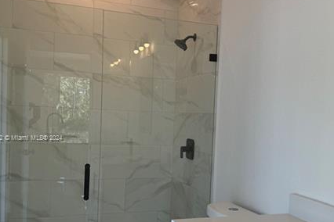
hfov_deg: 43.4
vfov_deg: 29.8
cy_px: 138
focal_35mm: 45
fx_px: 417
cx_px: 198
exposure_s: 1/284
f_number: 1.78
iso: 80
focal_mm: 6.76
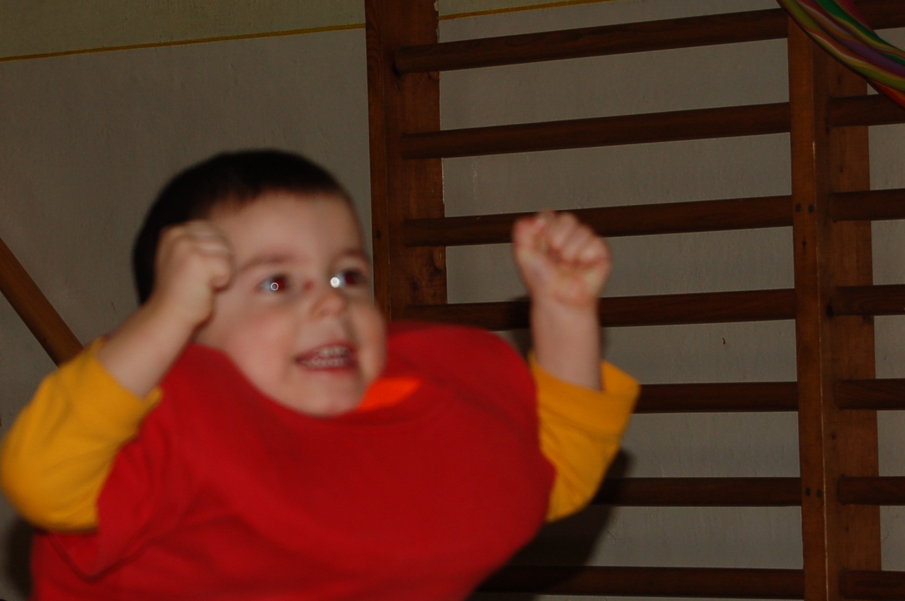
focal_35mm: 161
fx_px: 4043
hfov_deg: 12.7
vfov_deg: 8.5
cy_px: 422
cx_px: 242
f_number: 5.6
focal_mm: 55
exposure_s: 1/125
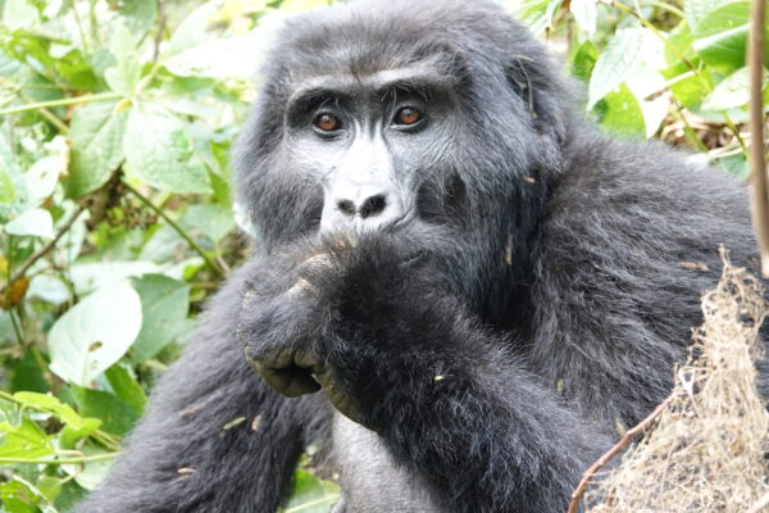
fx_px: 6173
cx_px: 384
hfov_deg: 7.1
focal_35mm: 289
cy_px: 256
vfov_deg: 4.8
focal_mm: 105.83
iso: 800
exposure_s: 1/80
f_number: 4
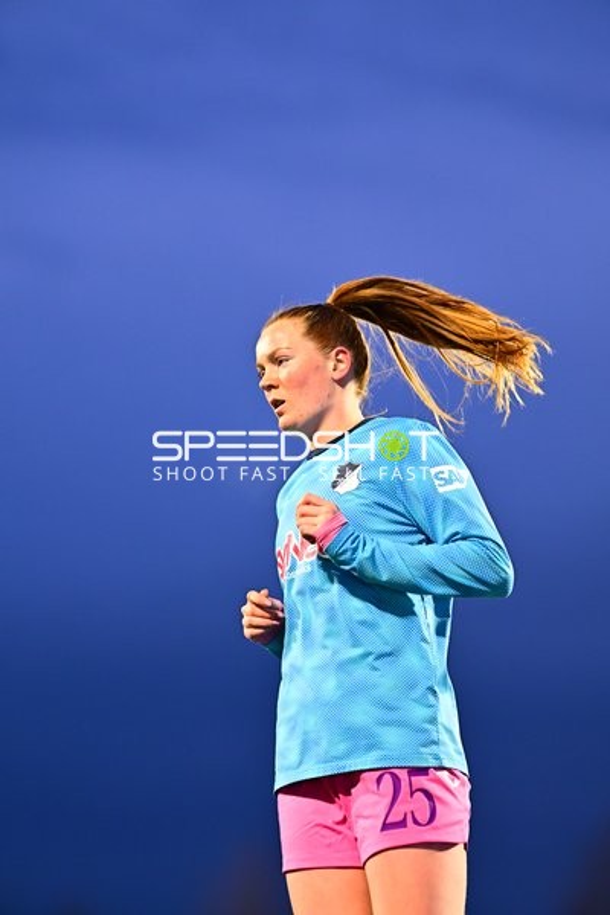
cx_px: 305
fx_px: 3431
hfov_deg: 10.2
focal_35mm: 135
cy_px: 458
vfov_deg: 15.2
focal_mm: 135
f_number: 1.8
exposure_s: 1/1000
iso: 1400
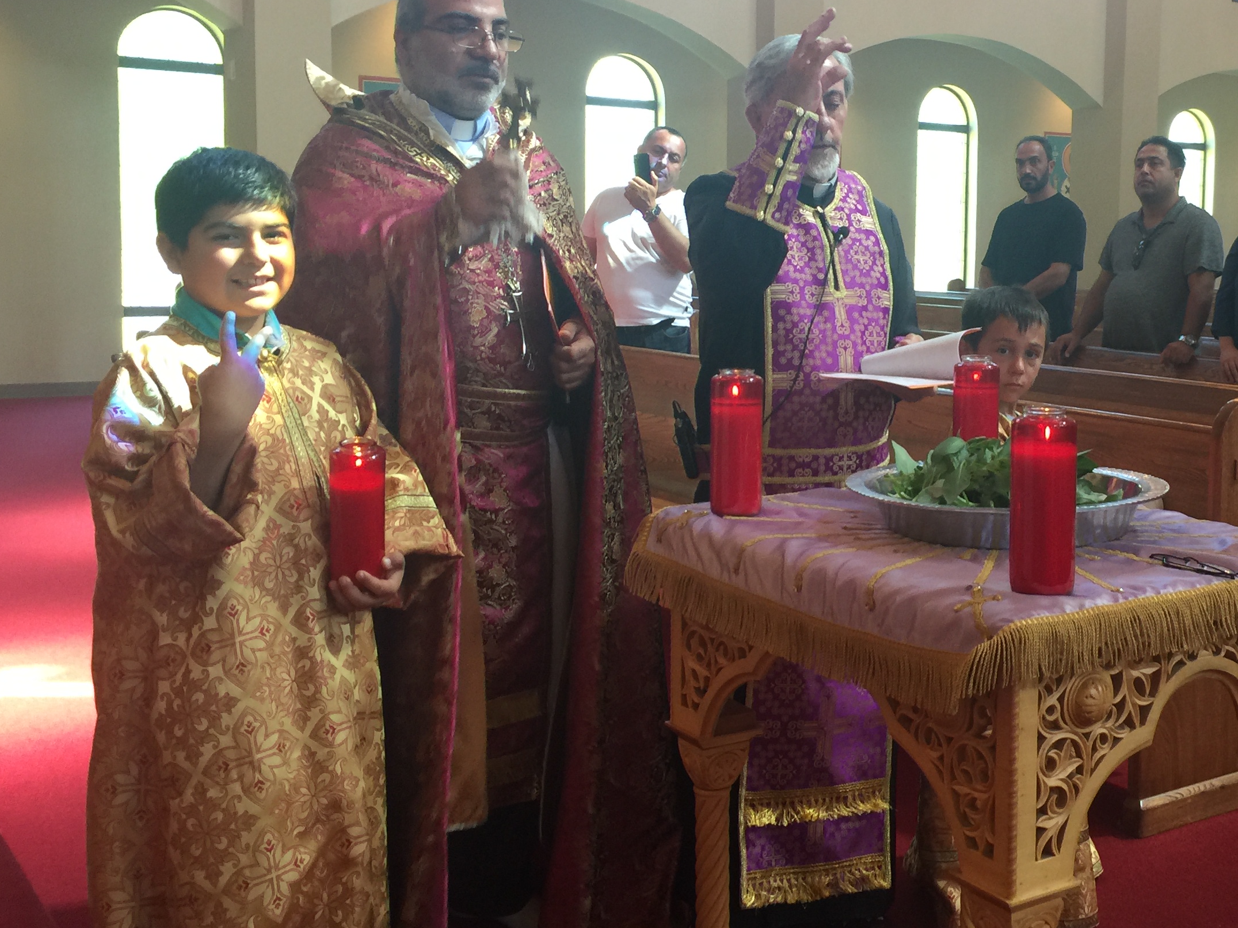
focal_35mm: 44
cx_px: 897
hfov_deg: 41.9
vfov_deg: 32.8
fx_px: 1574
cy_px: 364
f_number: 2.2
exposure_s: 1/15
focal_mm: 4.15
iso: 40
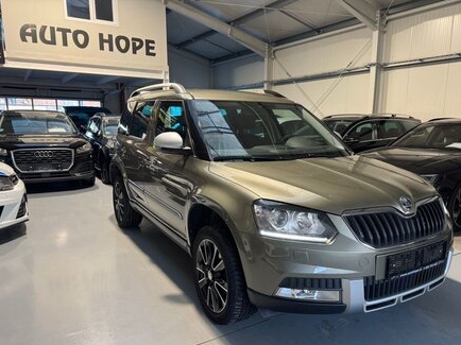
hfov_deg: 65.2
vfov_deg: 51.2
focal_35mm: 27
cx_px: 257
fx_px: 359
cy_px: 193
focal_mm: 6.76
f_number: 1.78
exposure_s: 1/60
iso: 250
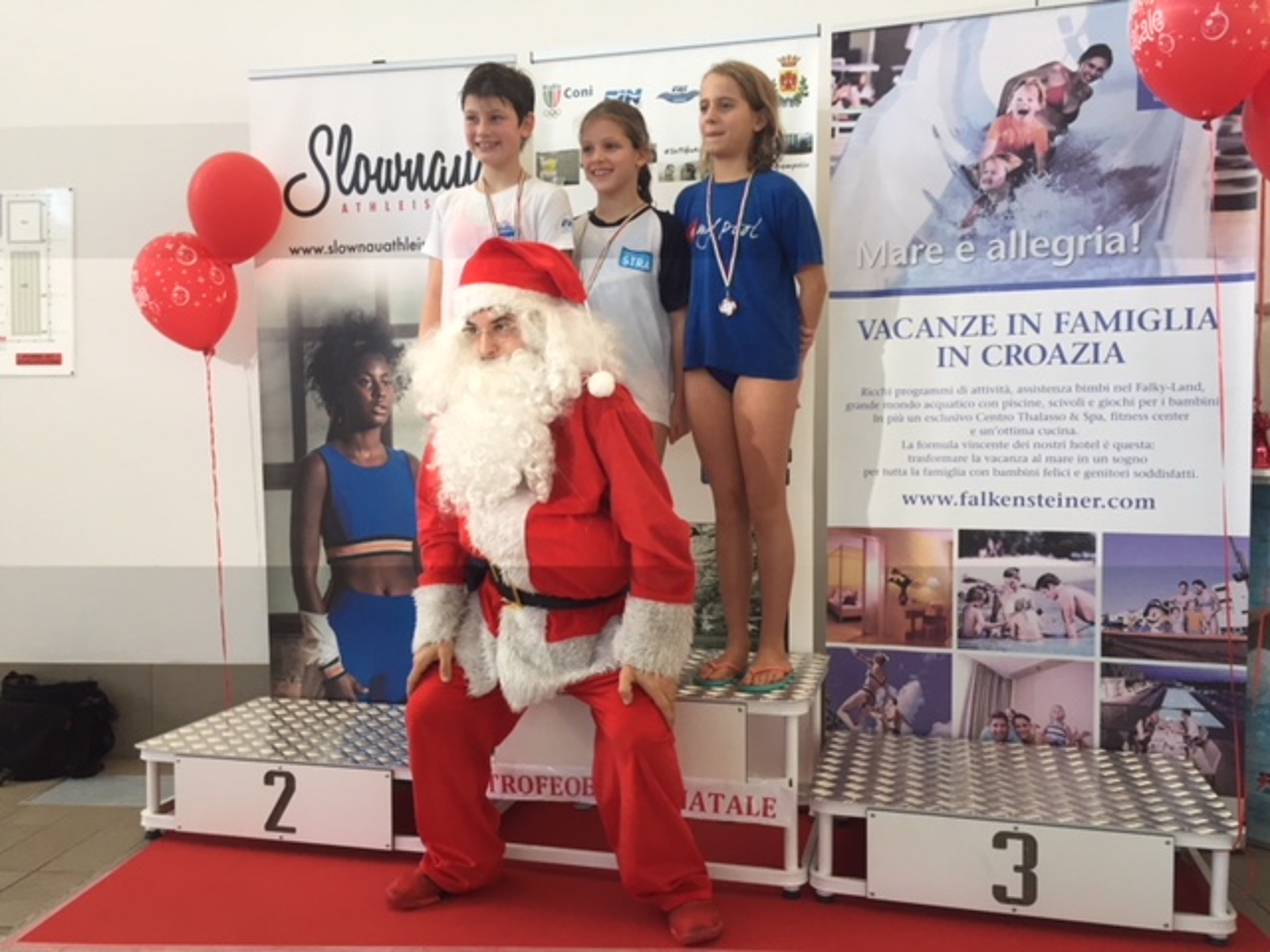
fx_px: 1064
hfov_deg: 61.7
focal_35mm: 29
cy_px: 476
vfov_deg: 48.2
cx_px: 635
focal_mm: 4.15
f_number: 2.2
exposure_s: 1/33
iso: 40
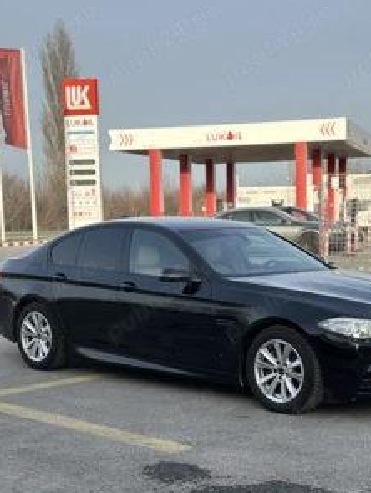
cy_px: 328
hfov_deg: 22.6
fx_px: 927
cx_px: 219
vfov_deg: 29.6
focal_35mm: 65
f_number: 1.78
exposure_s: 1/2203
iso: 100
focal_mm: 6.86
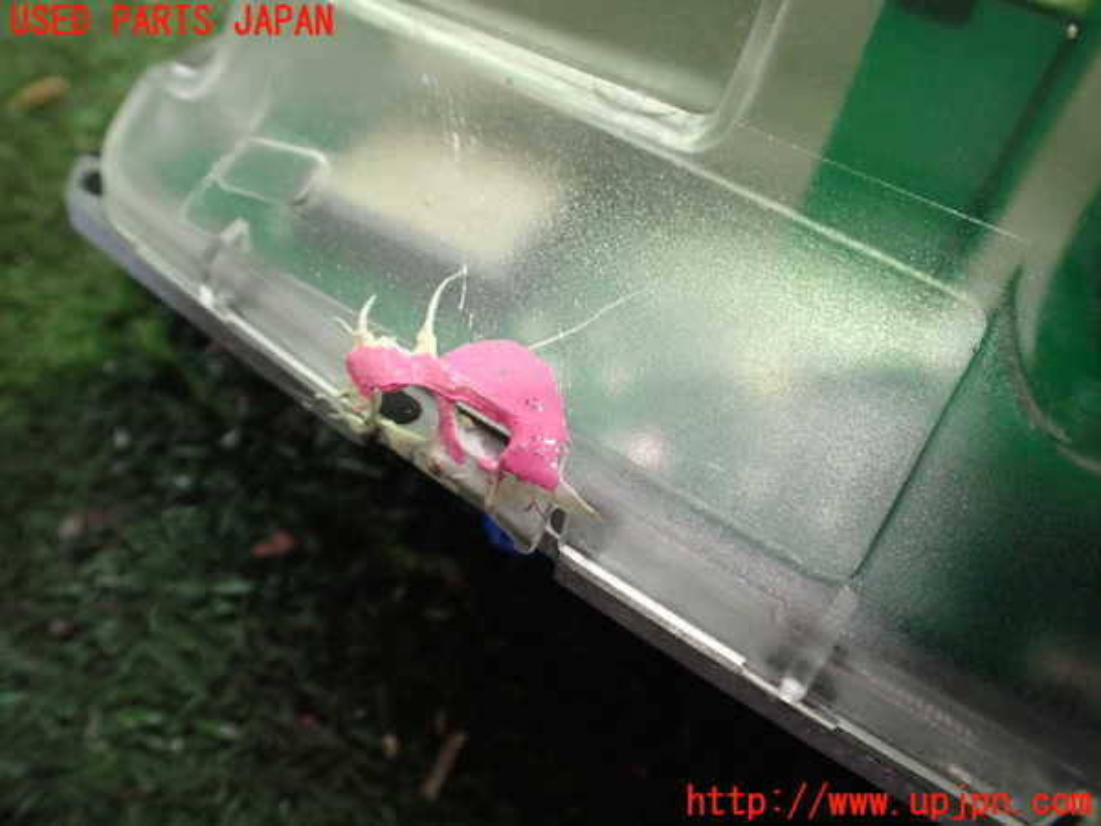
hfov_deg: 60.0
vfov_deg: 46.8
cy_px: 413
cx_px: 550
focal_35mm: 30
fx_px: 954
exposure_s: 1/60
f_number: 2.3
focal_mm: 5.4
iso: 800
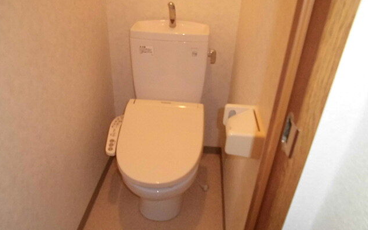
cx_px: 186
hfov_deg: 66.5
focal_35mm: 28
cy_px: 125
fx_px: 281
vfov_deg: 44.5
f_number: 3.5
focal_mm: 4.6
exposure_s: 1/40
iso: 400
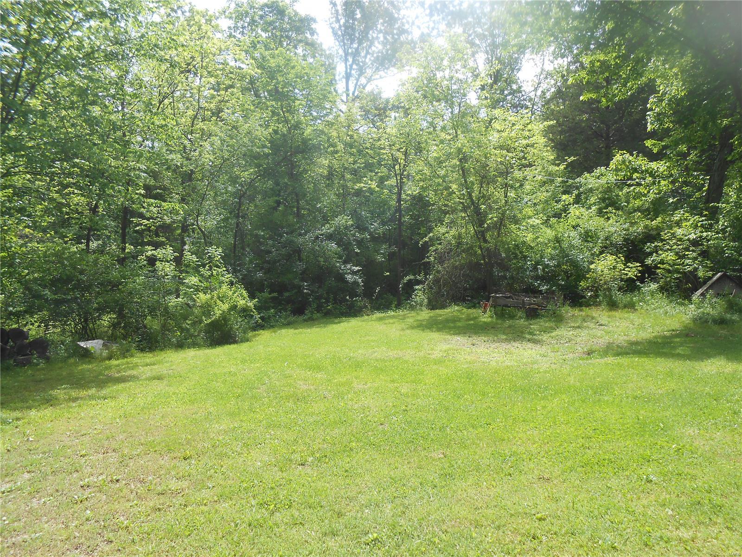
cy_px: 278
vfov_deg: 53.1
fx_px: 557
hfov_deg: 67.3
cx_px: 371
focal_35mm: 26
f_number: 3.5
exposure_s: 1/320
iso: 80
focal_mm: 4.6
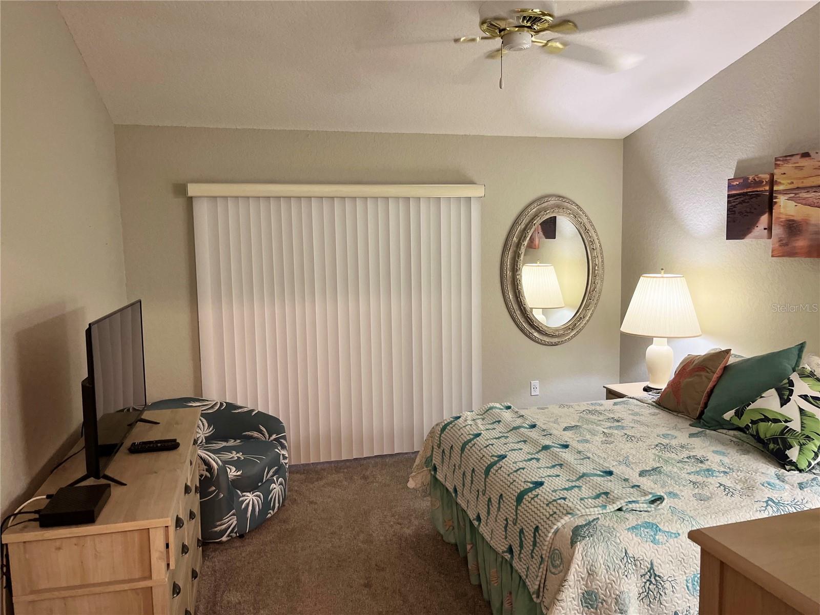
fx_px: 616
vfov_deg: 53.1
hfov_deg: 67.3
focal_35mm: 26
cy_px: 308
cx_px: 410
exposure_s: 1/60
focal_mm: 5.1
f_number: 1.6
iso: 250
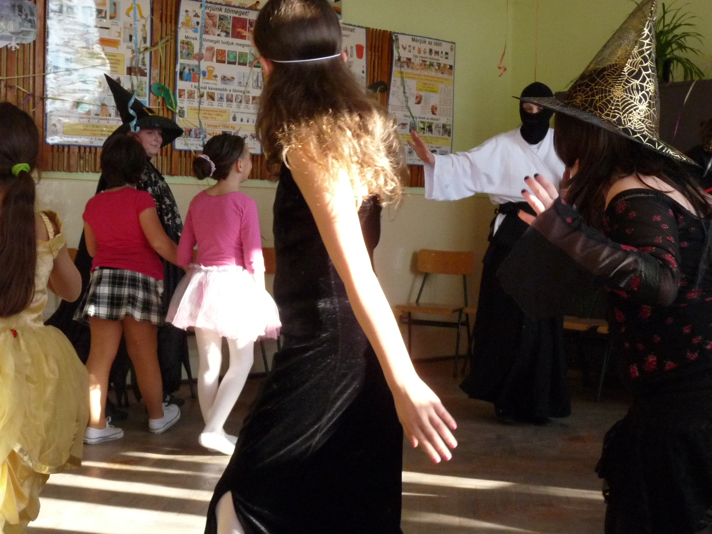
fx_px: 1152
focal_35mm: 56
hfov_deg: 34.3
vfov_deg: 26.1
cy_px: 267
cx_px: 356
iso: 400
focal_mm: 7.1
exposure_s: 1/250
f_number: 3
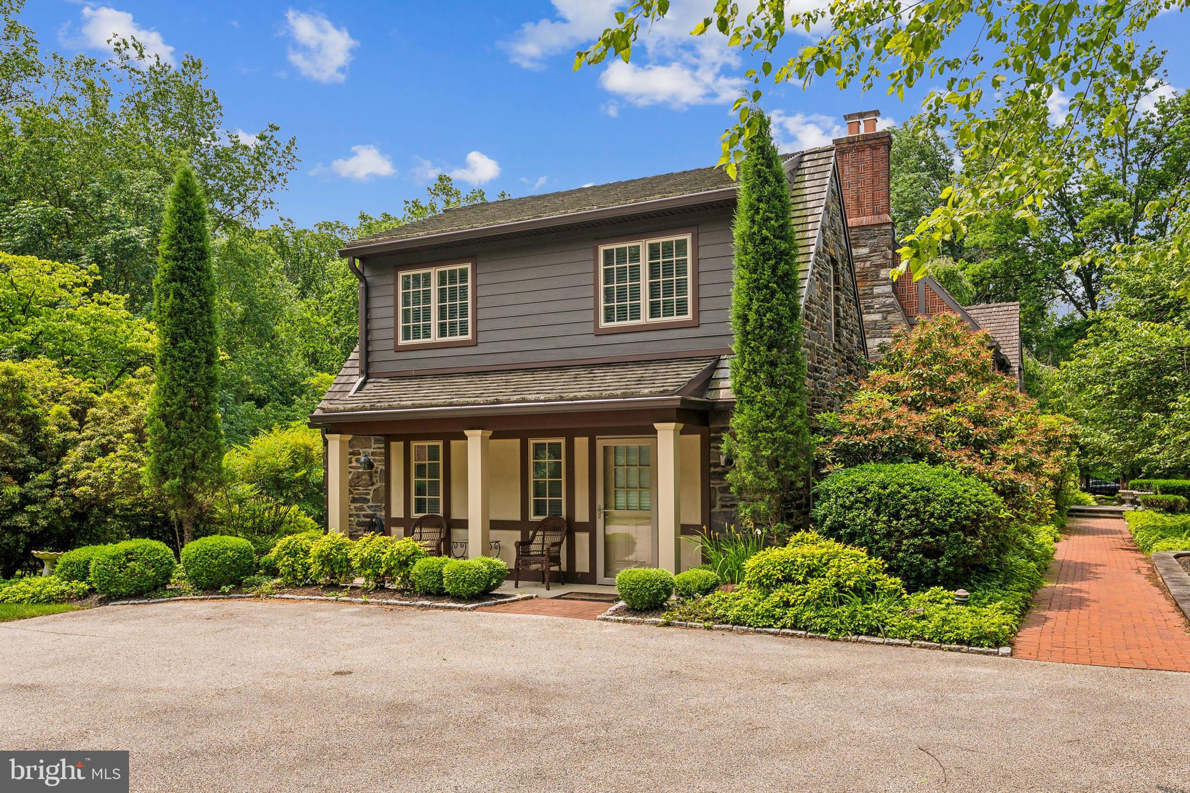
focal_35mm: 26
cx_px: 595
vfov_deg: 48.7
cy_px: 396
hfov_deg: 68.4
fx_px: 876
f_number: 8
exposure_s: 1/200
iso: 100
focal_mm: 26.5
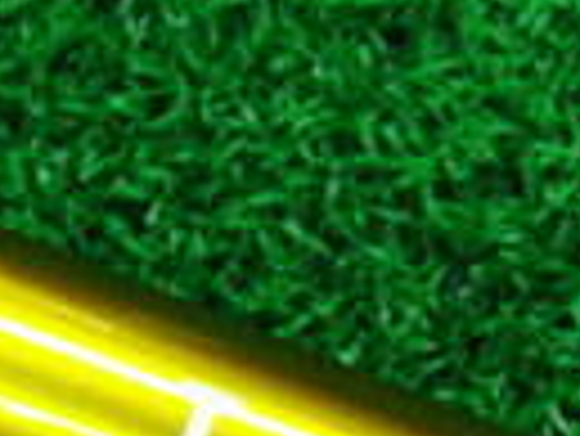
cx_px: 67
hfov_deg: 10.7
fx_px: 3086
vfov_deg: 8.1
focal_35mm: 184
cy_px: 409
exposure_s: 1/40
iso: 400
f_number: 3.6
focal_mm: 6.42
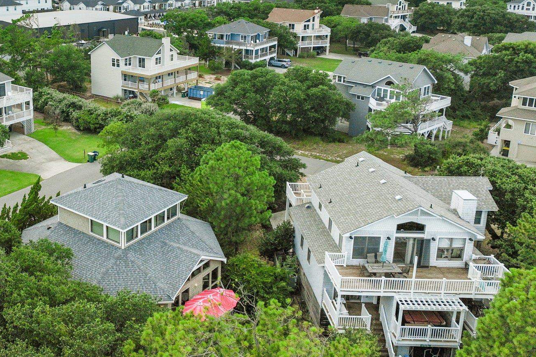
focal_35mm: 39
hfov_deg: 47.3
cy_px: 106
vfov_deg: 33.7
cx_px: 121
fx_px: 581
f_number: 2.8
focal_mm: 12.29
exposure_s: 1/2500
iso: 120
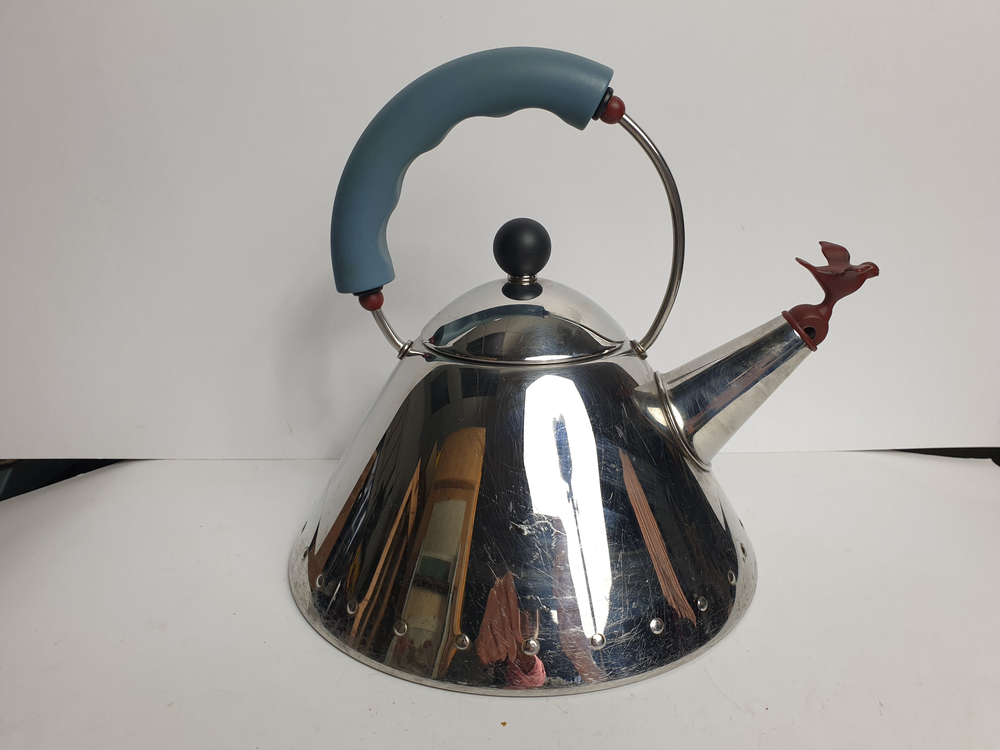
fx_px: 751
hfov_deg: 67.3
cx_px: 500
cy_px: 375
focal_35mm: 26
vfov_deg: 53.1
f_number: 2.4
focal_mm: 4.3
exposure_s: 1/100
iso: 64
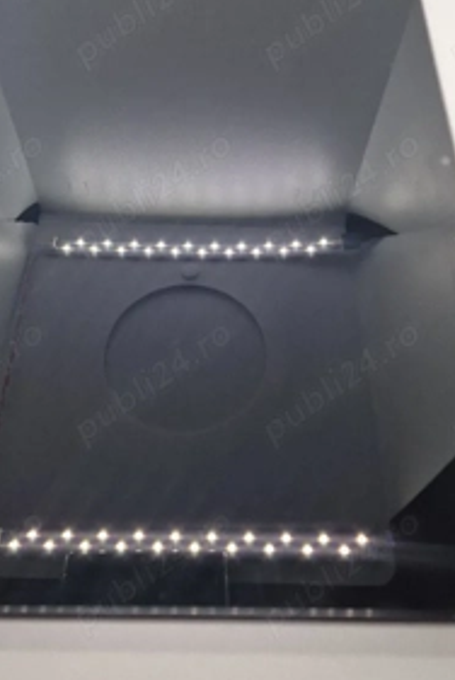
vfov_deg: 54.5
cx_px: 201
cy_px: 223
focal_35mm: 34
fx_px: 643
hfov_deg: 38.9
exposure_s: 1/278
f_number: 1.8
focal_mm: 6.4
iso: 50
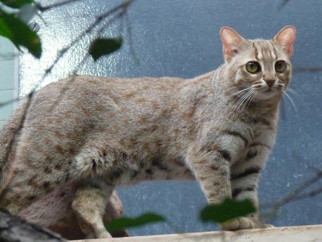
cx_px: 161
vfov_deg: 6.1
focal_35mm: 243
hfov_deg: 8.1
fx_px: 2260
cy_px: 121
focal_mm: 30.5
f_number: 3.7
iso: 800
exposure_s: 1/50
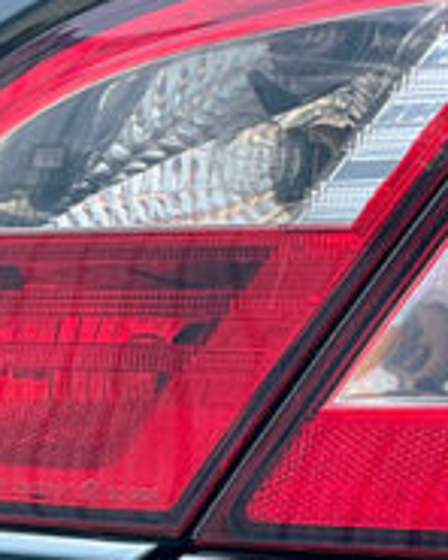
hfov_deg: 13.7
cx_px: -61
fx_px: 1823
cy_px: 611
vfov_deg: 16.9
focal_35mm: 110
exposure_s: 1/1033
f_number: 1.6
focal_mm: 4.2
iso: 32
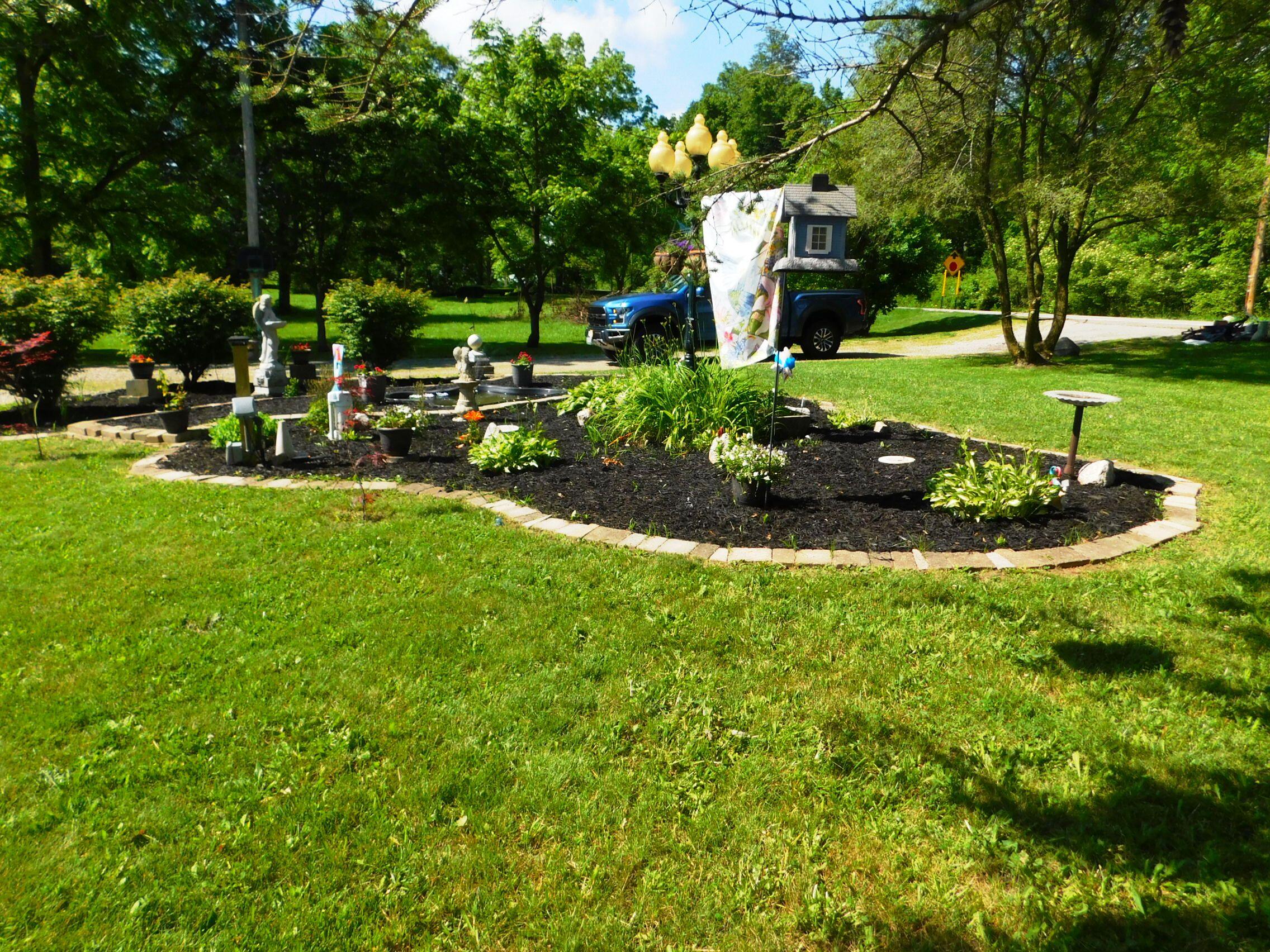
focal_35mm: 23
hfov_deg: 73.9
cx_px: 635
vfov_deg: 58.9
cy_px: 476
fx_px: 844
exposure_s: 1/1500
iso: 125
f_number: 3
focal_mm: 4
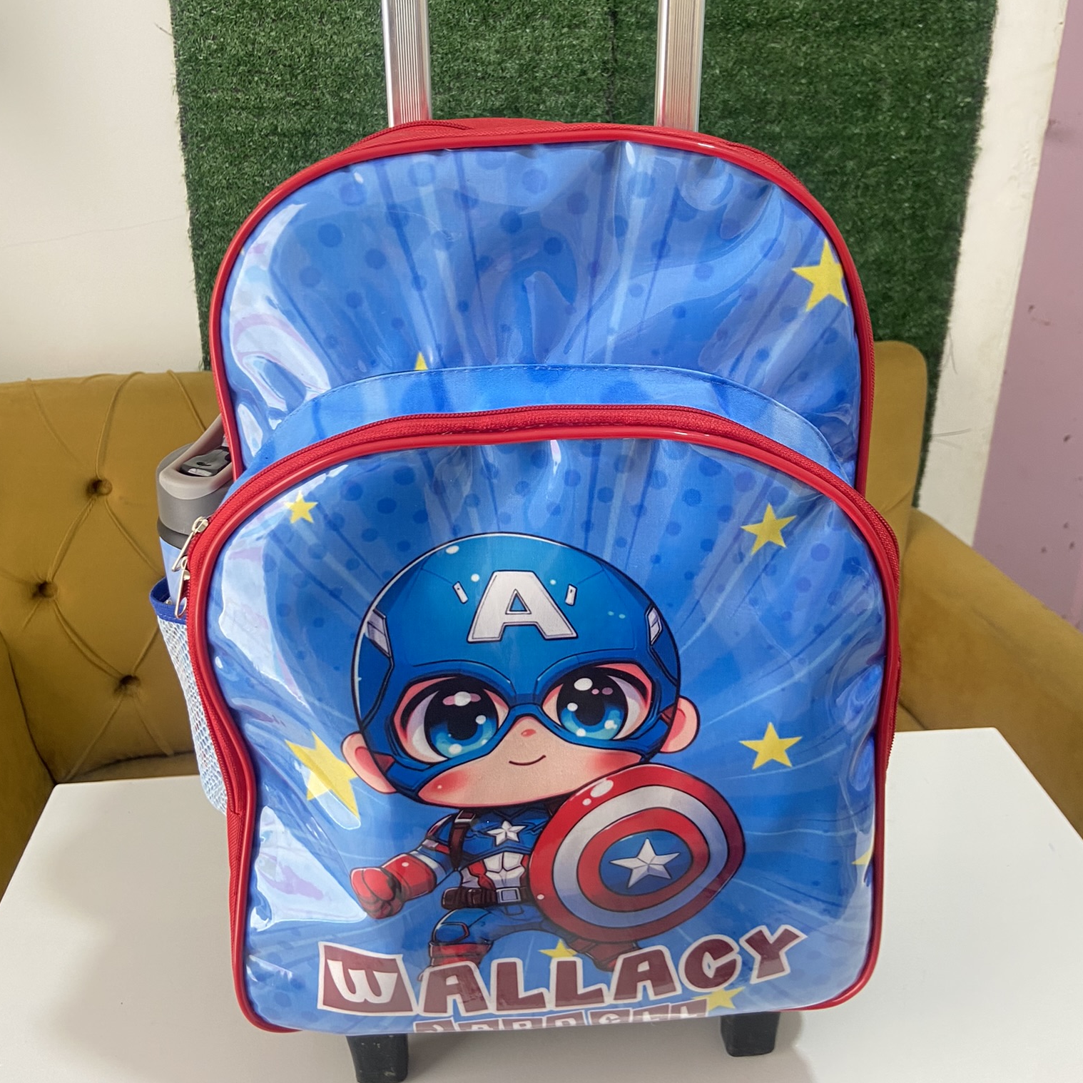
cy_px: 432
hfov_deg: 52.5
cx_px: 539
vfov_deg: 52.2
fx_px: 1097
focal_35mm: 31
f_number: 1.8
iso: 80
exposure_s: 1/60
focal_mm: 4.25
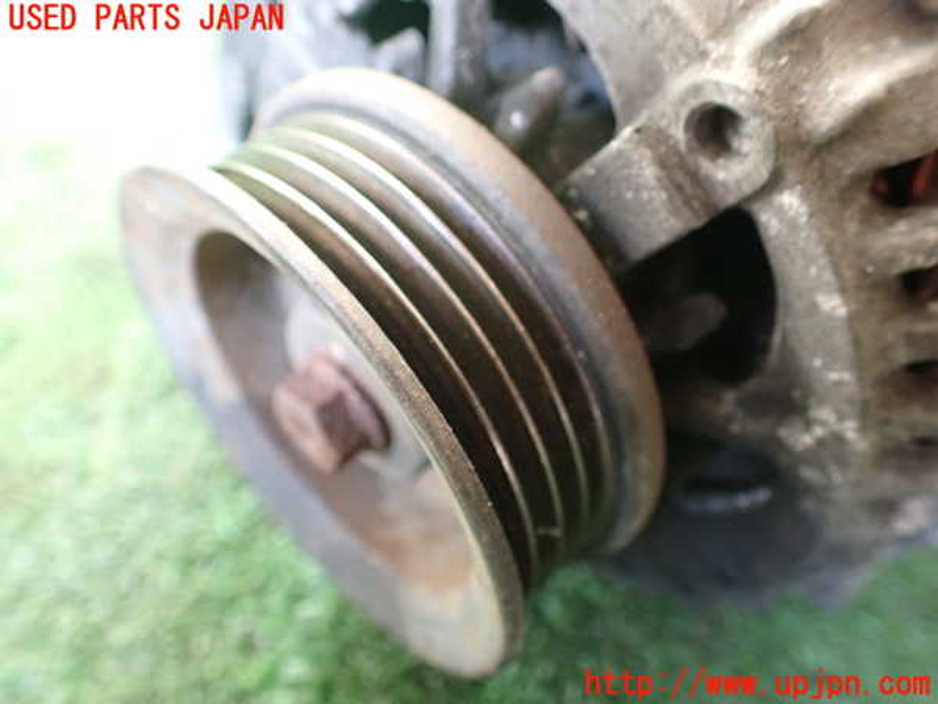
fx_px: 813
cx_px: 469
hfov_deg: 60.0
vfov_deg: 46.8
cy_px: 352
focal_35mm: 30
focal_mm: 5.4
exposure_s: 1/80
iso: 800
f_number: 2.3
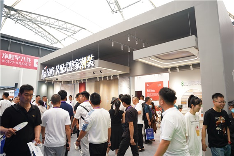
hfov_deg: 73.7
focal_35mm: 24
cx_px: 117
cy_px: 78
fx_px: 156
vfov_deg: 53.1
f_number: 3.2
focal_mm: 24
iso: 200
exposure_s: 1/160
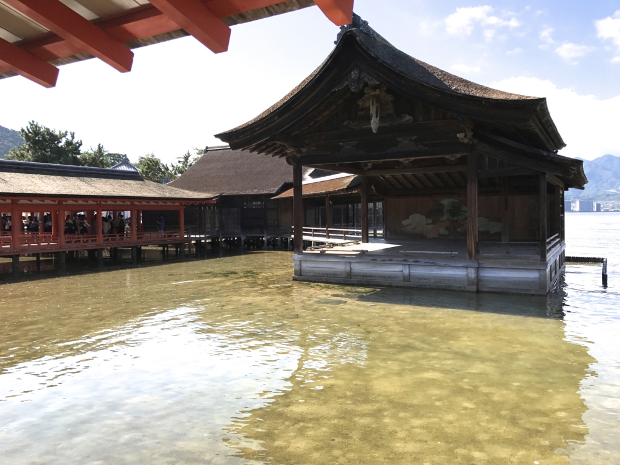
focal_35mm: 28
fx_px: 502
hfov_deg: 63.4
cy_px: 232
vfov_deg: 49.7
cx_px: 310
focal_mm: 3.99
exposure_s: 1/1681
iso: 20
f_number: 1.8
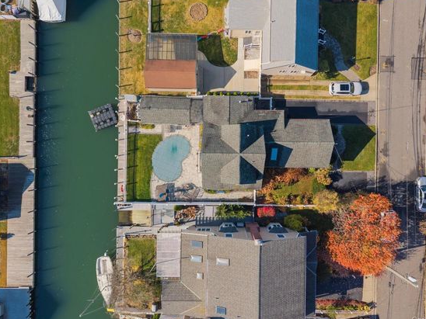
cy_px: 153
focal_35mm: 26
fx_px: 320
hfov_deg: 67.2
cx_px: 227
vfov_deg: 53.0
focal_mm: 8.67
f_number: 1.8
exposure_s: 1/1600
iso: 200
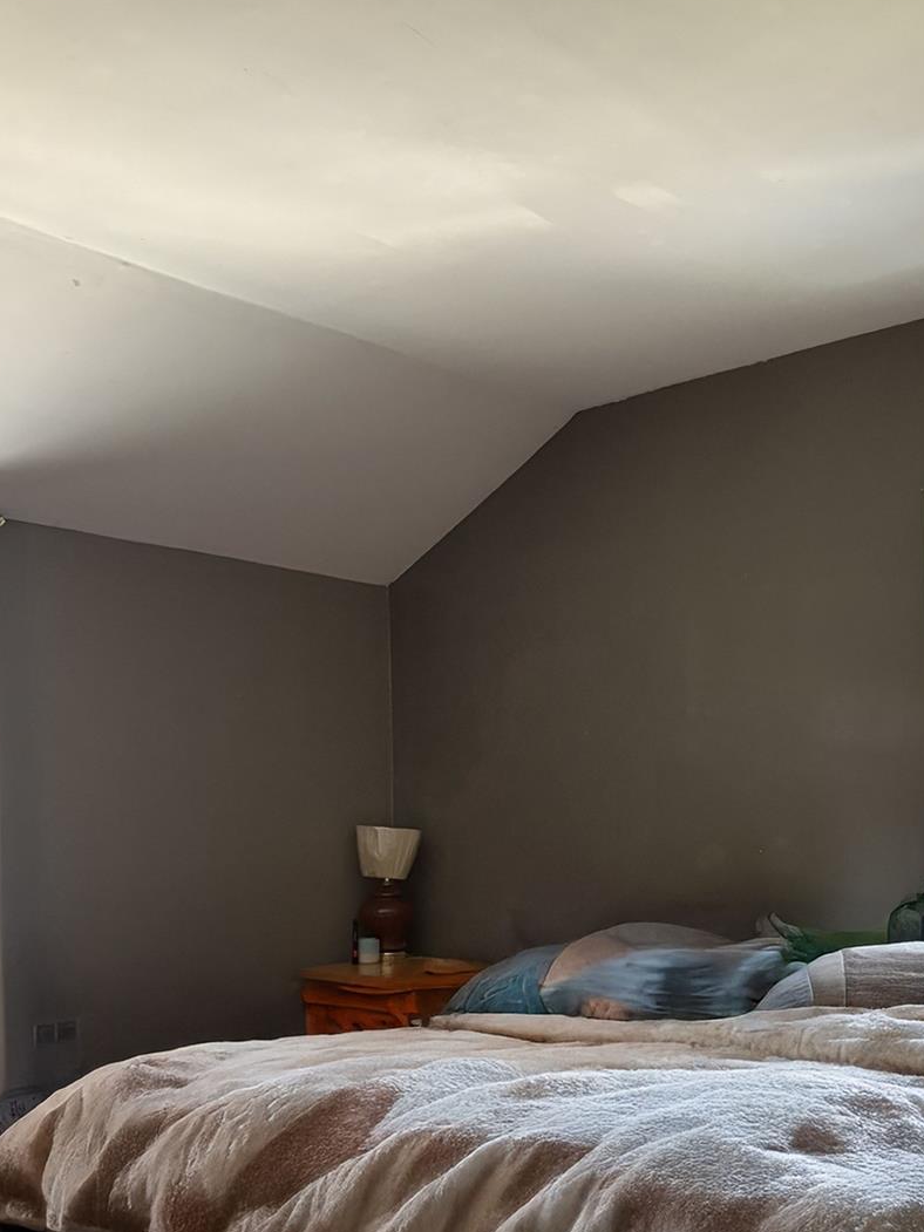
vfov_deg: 48.7
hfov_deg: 37.7
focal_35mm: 38
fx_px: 1353
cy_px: 733
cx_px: 507
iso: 500
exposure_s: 1/54
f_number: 1.6
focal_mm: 5.96
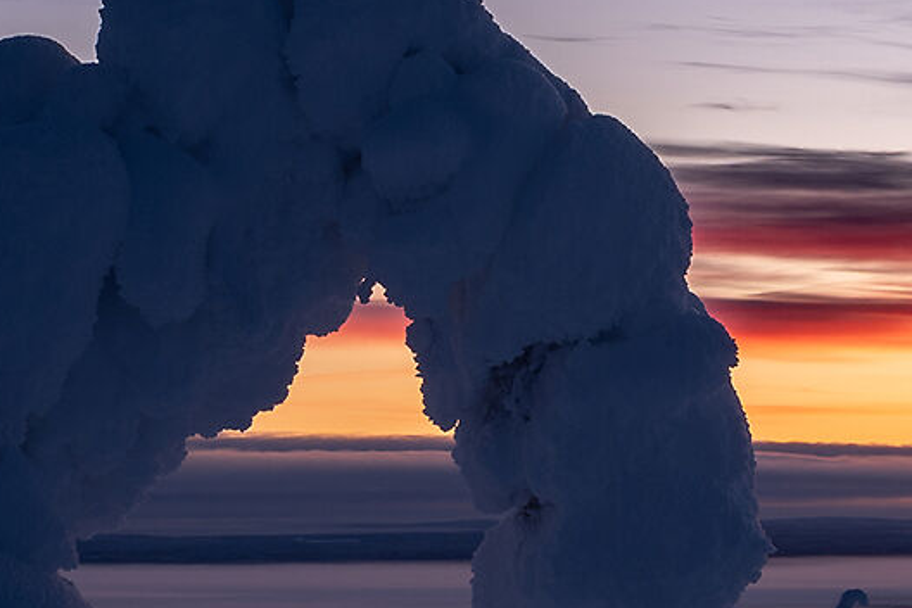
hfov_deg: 12.9
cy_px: 638
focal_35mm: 159
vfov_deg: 8.6
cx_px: 679
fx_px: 4028
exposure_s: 1/3
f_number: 11
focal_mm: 35
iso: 100
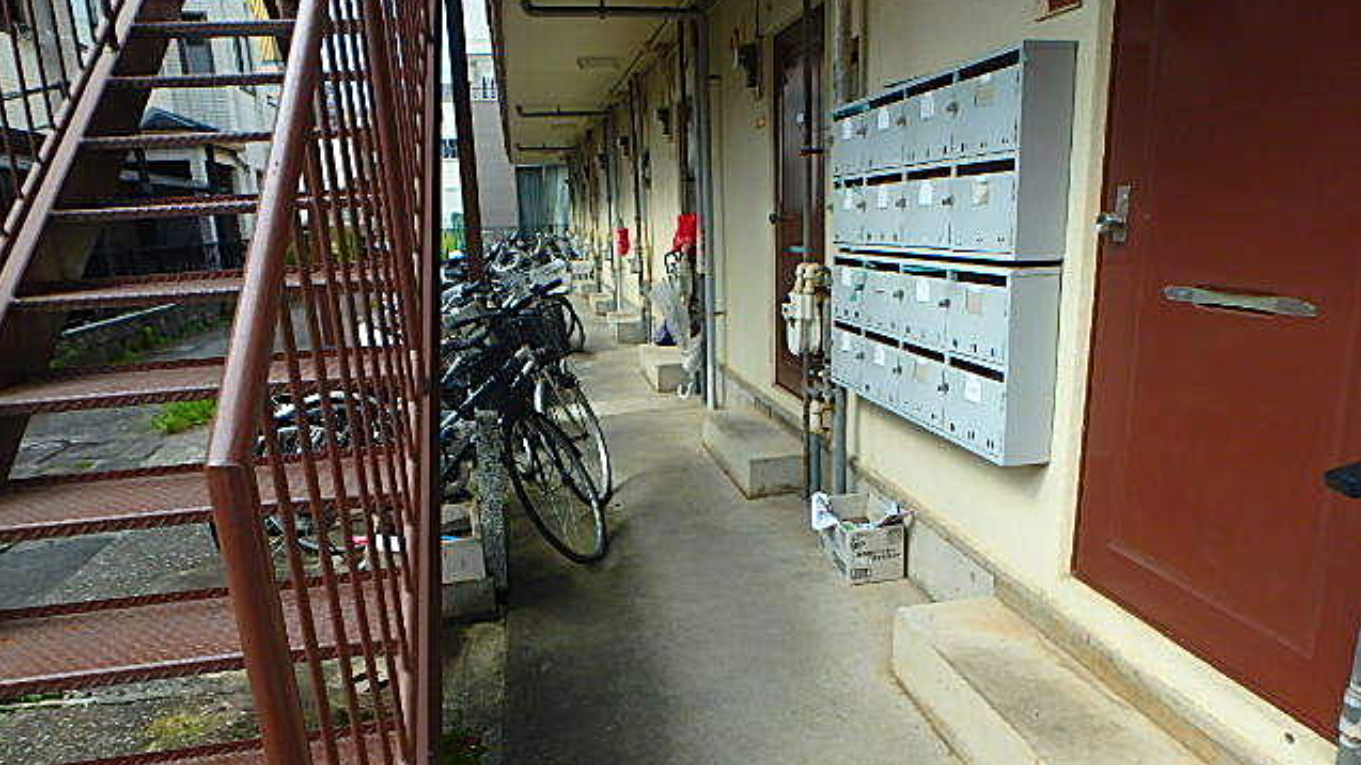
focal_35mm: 23
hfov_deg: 78.7
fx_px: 830
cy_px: 451
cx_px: 679
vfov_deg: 49.2
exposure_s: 1/400
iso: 125
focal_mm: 3.7
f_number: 3.5
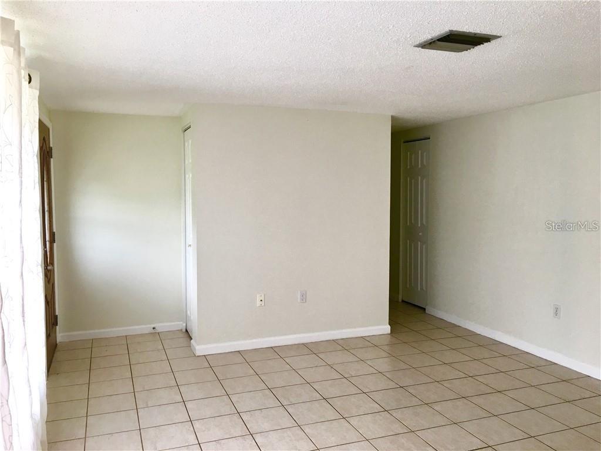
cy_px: 226
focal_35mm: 29
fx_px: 503
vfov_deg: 48.2
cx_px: 300
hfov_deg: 61.7
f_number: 2.2
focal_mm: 4.15
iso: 25
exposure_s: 1/40
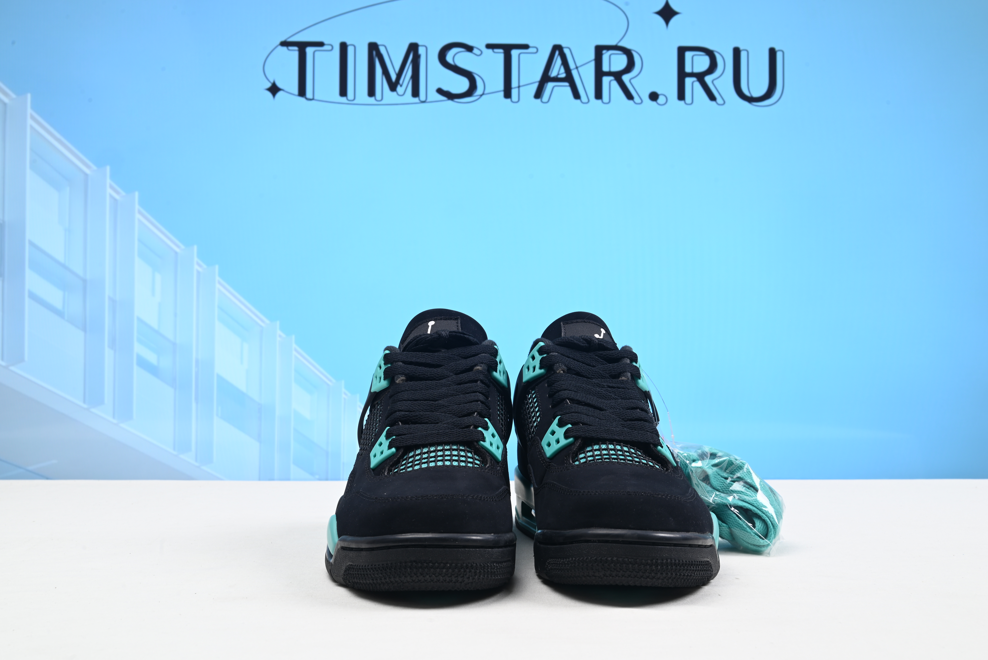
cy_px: 330
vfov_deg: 34.2
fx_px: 1071
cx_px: 494
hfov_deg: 49.5
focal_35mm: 39
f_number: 16
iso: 100
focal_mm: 39
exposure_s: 1/2
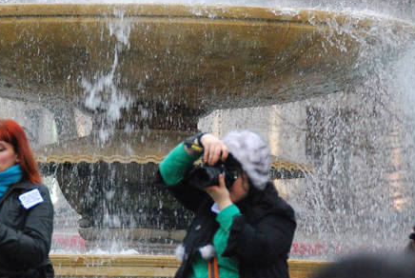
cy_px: 111
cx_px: 121
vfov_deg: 4.2
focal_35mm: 325
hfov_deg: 6.3
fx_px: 3749
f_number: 5.6
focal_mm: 135
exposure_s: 1/200
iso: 1250
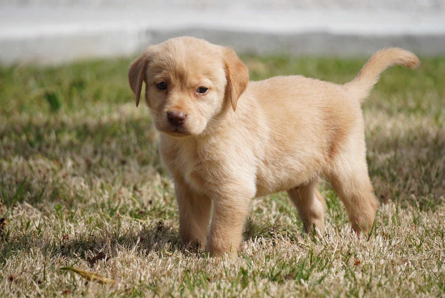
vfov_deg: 4.6
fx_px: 3711
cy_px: 149
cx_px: 222
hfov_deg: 6.9
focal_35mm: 300
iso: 100
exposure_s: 1/320
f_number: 6.3
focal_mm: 200
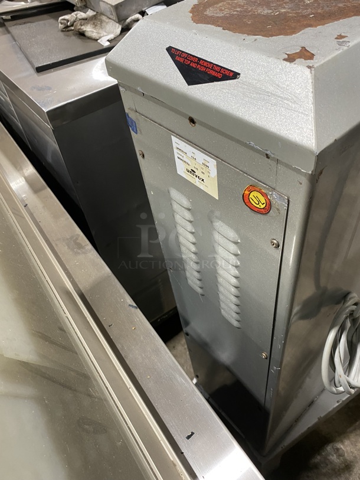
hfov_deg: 53.1
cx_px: 180
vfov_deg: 67.3
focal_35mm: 26
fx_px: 360
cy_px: 240
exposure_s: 1/60
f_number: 1.8
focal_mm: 4.25
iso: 200
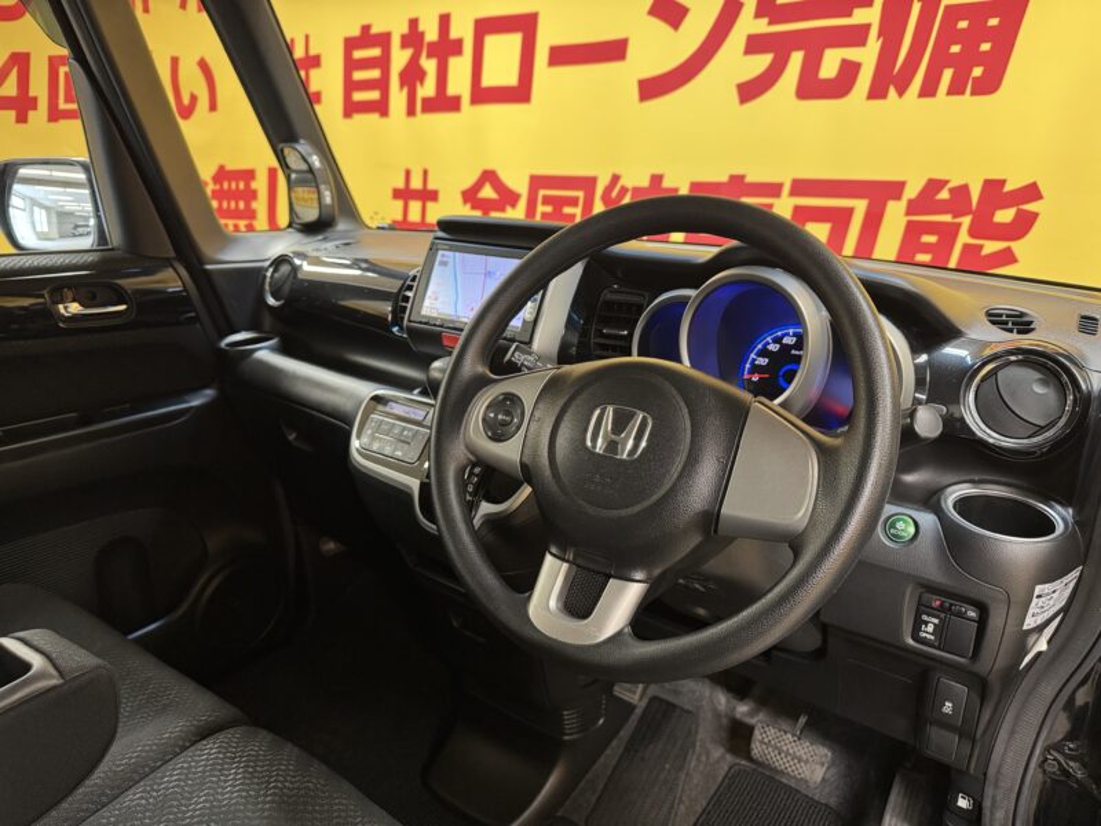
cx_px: 550
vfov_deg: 56.8
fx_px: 763
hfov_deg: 71.6
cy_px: 413
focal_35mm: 24
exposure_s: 1/50
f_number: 1.78
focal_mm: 6.76
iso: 320
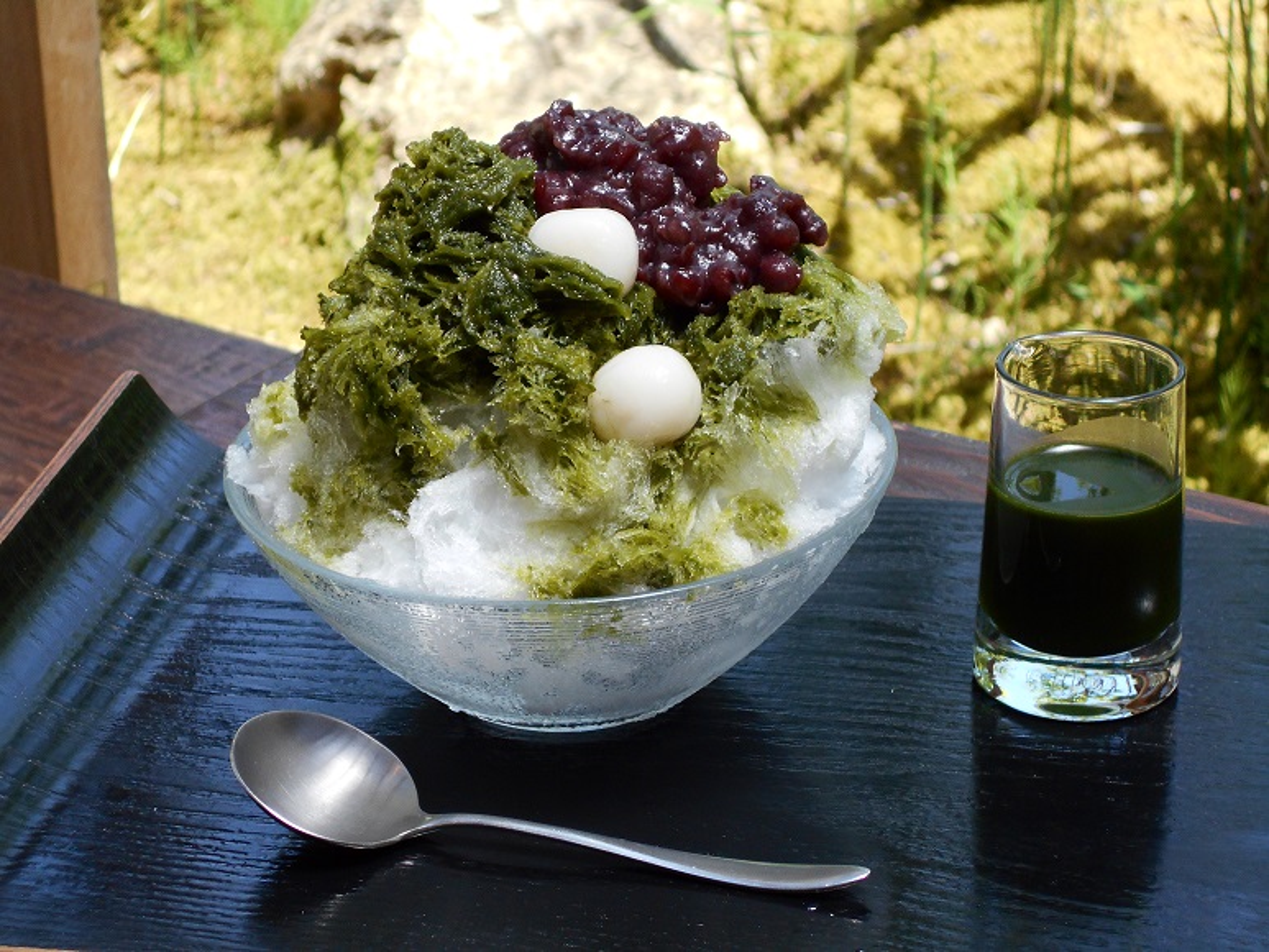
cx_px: 634
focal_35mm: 113
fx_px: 4143
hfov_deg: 17.4
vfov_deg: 13.1
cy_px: 476
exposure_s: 1/250
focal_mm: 20.1
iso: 200
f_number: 6
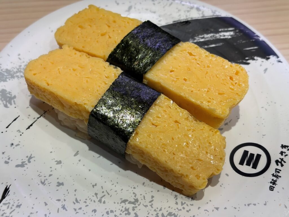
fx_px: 434
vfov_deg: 28.0
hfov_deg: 36.8
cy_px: 108
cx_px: 144
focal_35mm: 52
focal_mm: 5.96
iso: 32
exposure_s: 1/100
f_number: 1.6
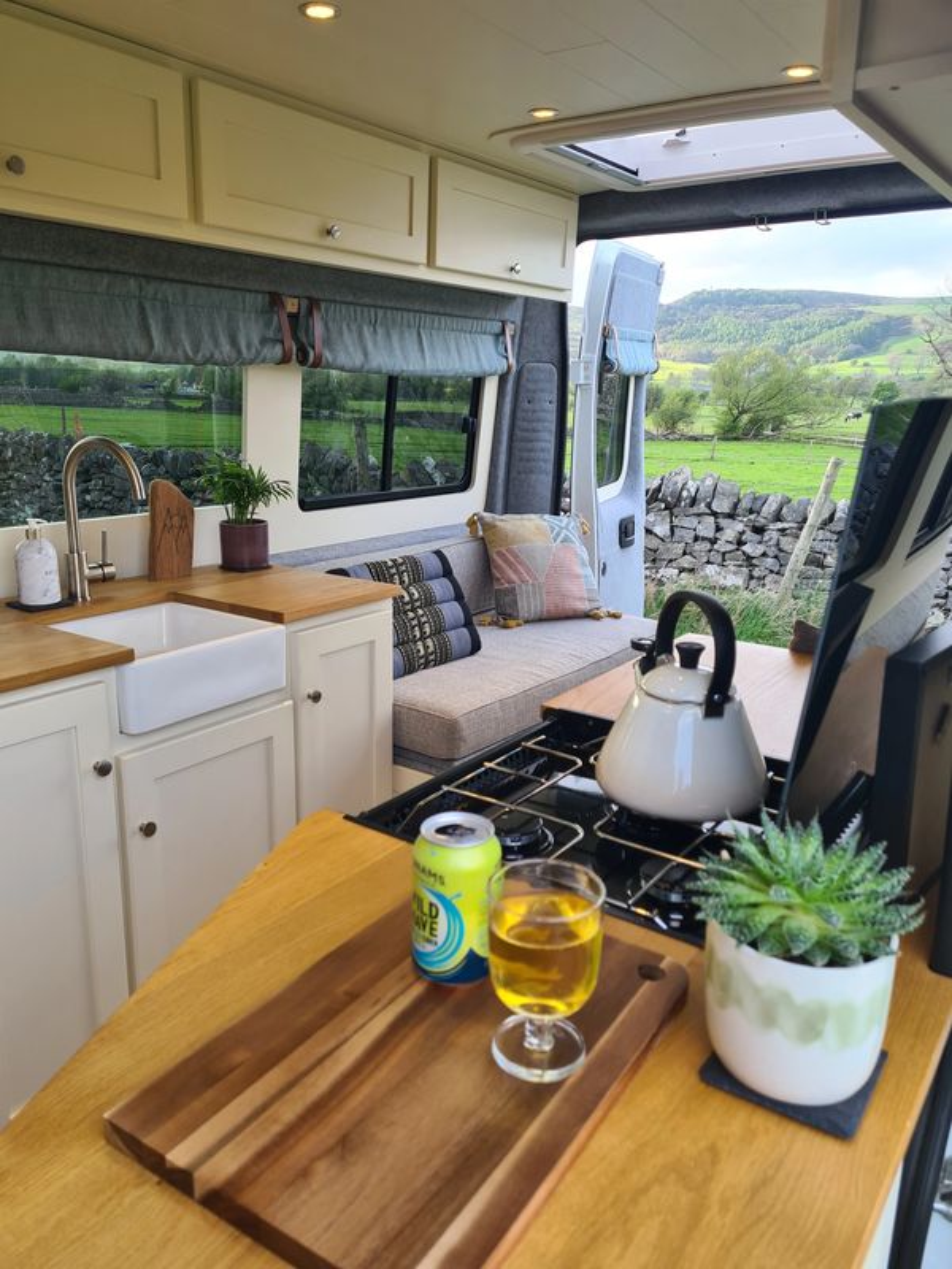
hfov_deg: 53.1
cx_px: 476
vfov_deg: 67.3
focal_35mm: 26
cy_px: 634
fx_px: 953
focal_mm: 5.4
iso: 50
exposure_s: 1/148
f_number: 1.8
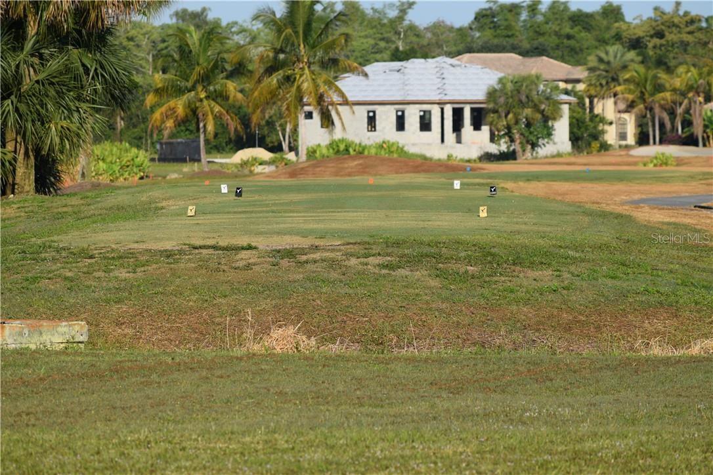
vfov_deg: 4.6
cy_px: 238
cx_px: 356
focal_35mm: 300
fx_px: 5941
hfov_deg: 6.9
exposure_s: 1/800
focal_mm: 200
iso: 200
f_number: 7.1
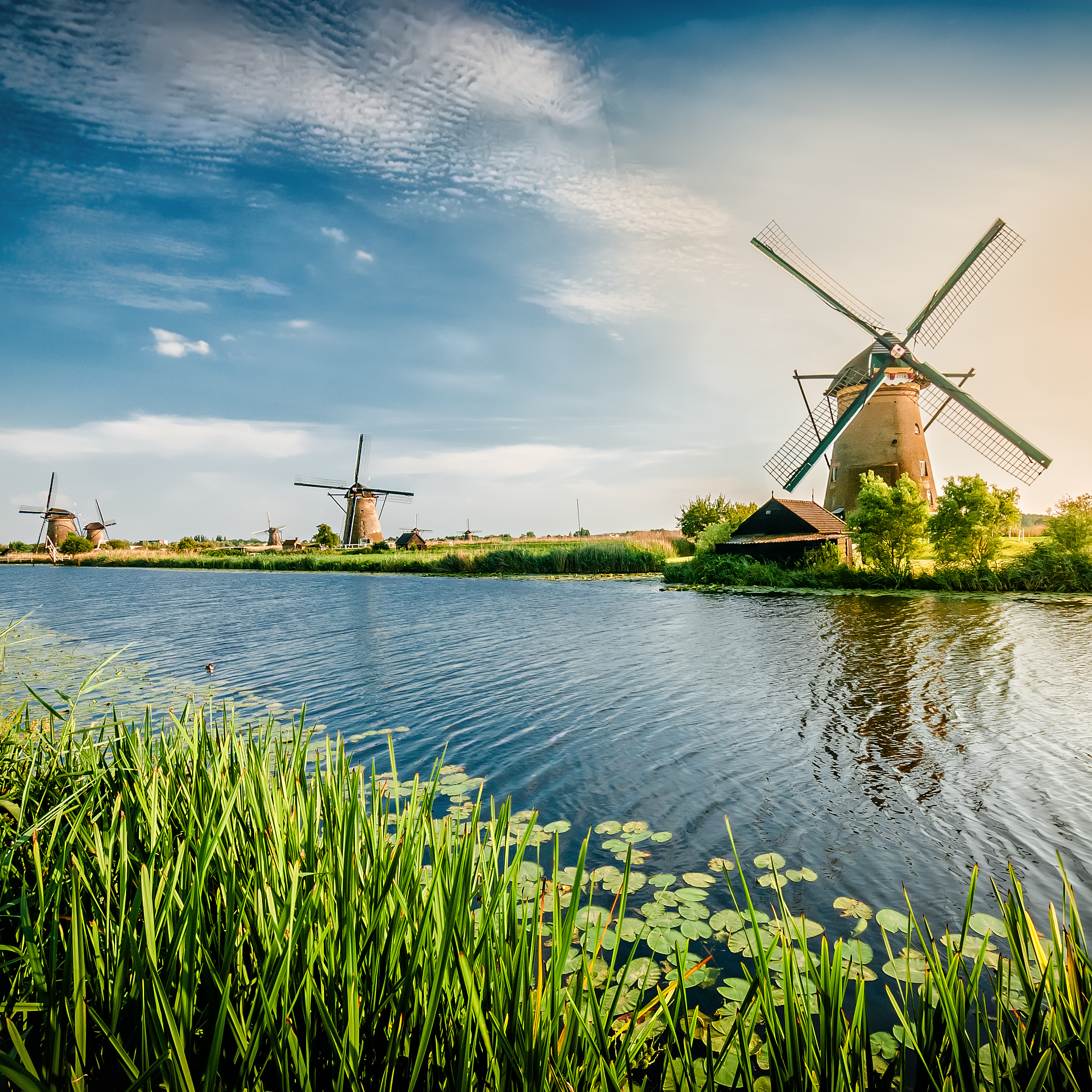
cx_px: 629
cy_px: 564
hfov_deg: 74.4
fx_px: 714
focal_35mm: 20
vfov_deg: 74.8
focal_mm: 10
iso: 200
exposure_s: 1/60
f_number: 11
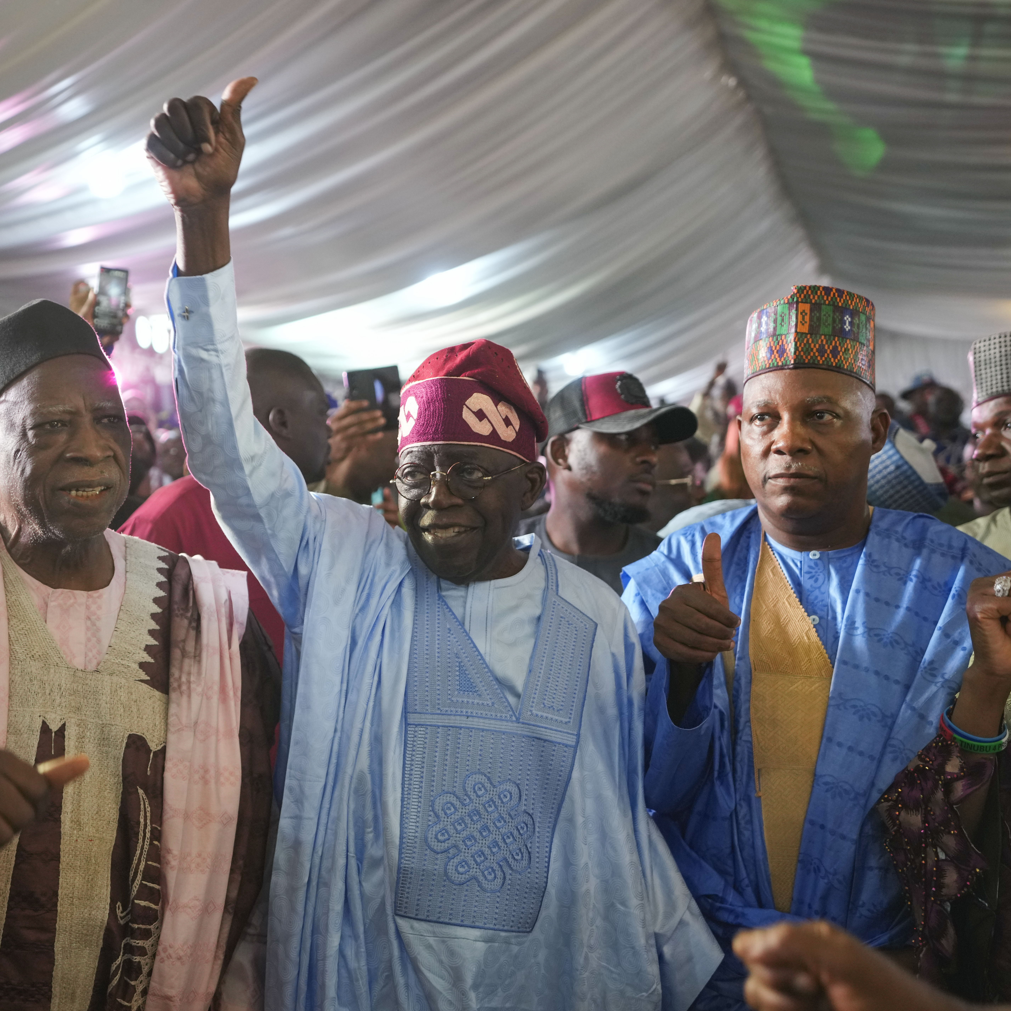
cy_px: 505
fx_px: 1487
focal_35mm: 45
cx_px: 397
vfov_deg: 37.6
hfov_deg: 37.4
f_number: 2.8
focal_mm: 35
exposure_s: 1/200
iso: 1600
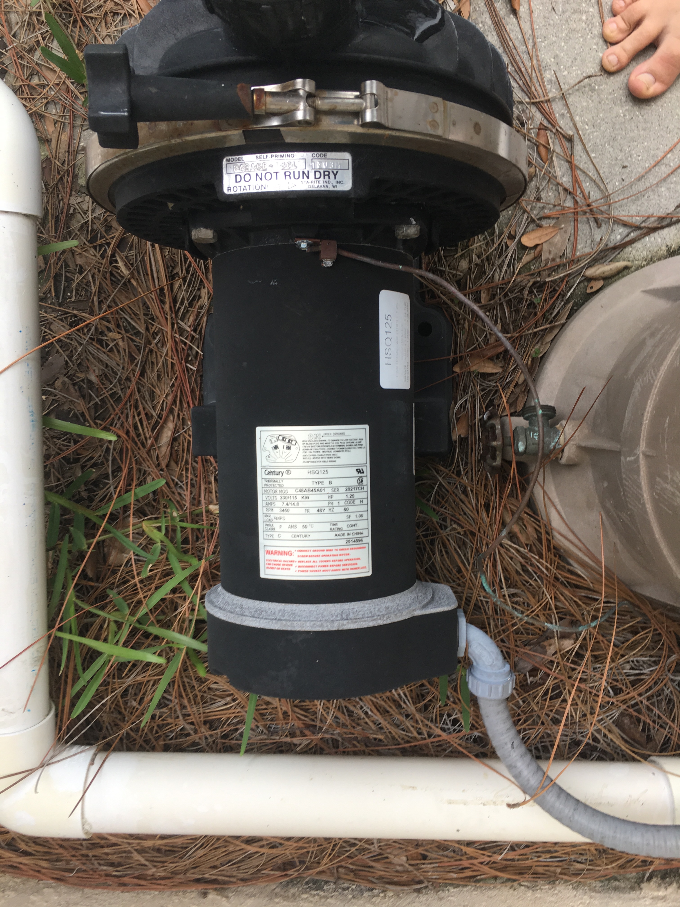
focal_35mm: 29
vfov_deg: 61.7
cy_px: 454
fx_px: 760
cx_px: 340
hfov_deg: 48.2
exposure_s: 1/60
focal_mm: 4.15
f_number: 2.2
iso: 32
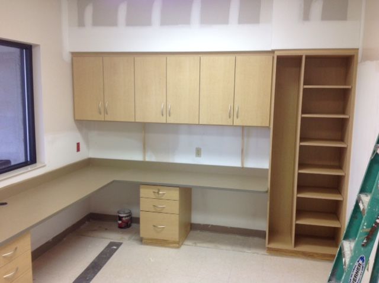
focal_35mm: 35
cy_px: 142
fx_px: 383
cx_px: 190
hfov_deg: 52.7
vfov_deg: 40.6
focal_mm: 4.28
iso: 50
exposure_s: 1/20
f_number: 2.4
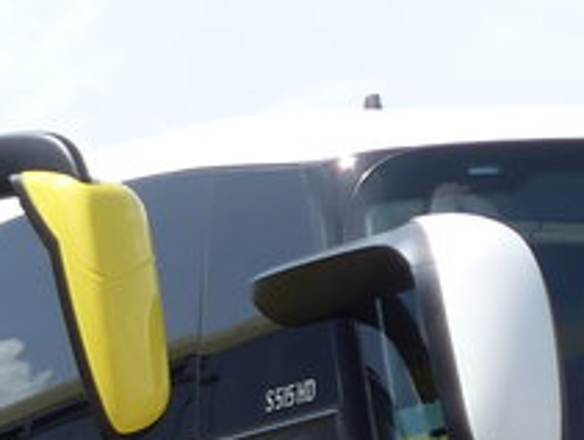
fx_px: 4411
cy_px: 631
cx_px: -675
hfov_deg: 7.2
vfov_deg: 5.7
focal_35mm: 261
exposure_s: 1/1300
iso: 80
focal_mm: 9.5
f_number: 3
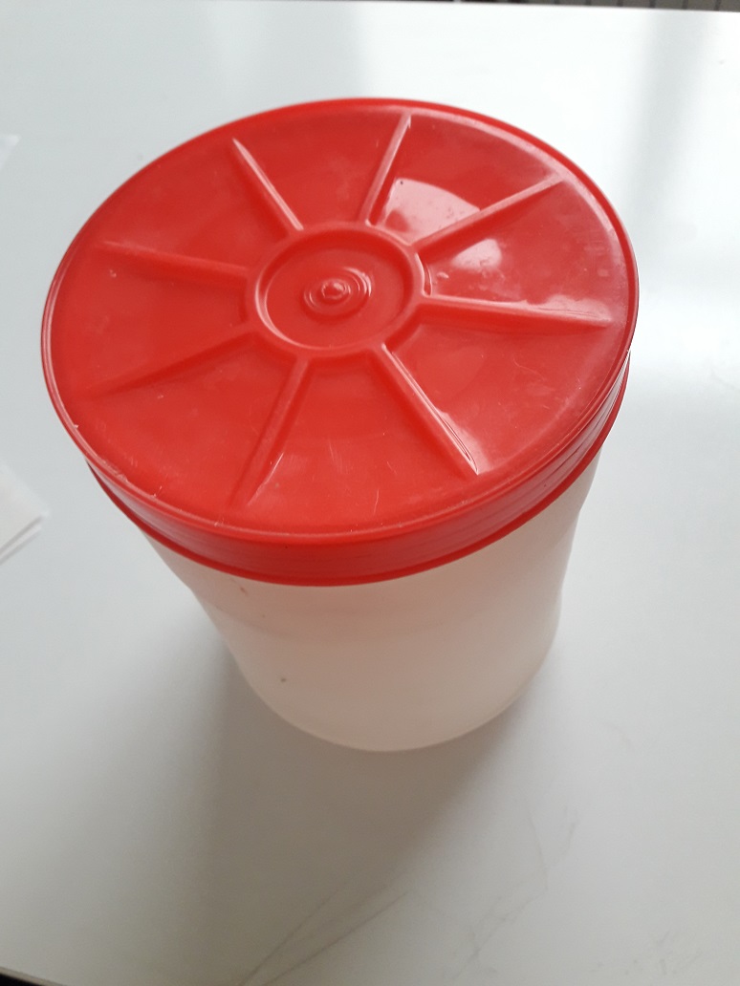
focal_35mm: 28
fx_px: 798
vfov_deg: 63.4
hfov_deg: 49.7
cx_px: 370
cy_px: 493
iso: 125
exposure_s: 1/50
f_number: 1.9
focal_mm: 3.7
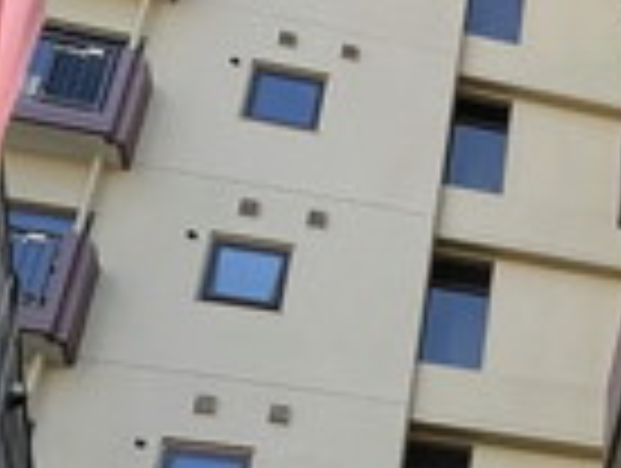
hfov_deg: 20.5
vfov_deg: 17.3
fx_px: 1456
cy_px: 594
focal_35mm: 81
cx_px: 936
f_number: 2.4
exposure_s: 1/448
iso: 32
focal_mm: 1.54
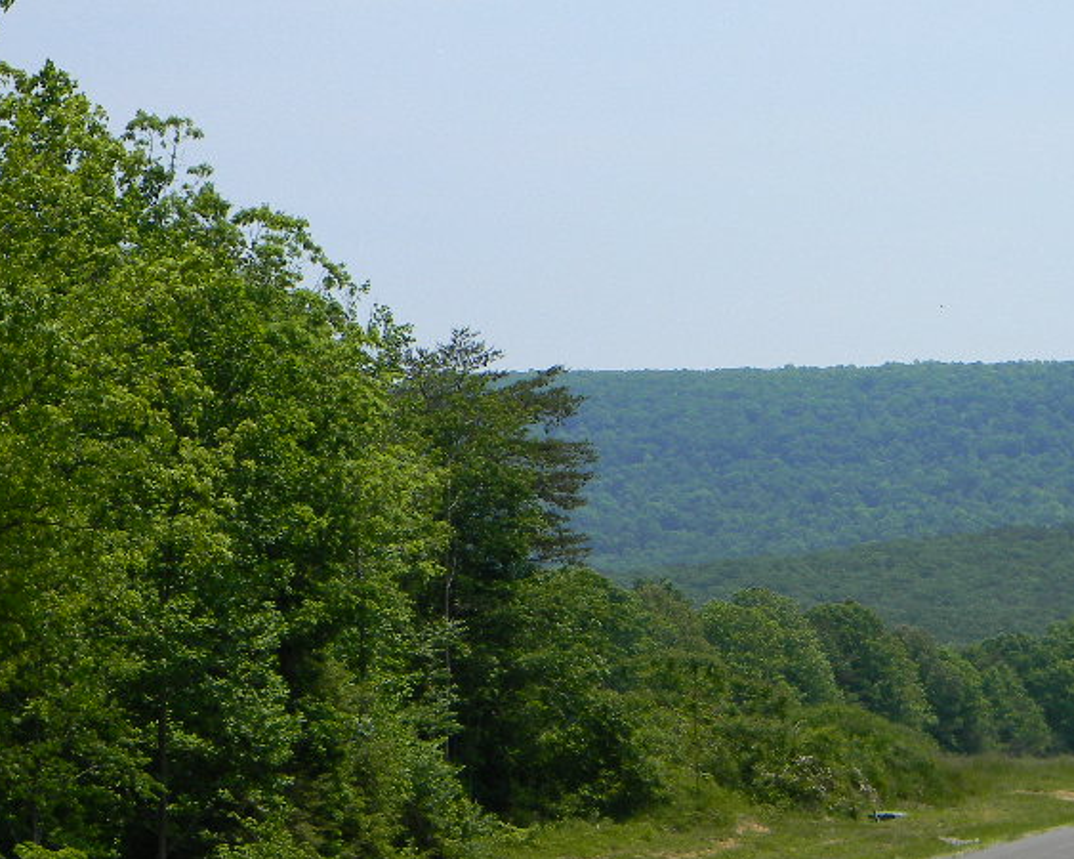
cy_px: 395
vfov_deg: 13.0
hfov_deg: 16.0
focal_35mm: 119
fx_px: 3781
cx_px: 952
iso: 80
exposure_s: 1/794
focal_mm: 12.2
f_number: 4.3
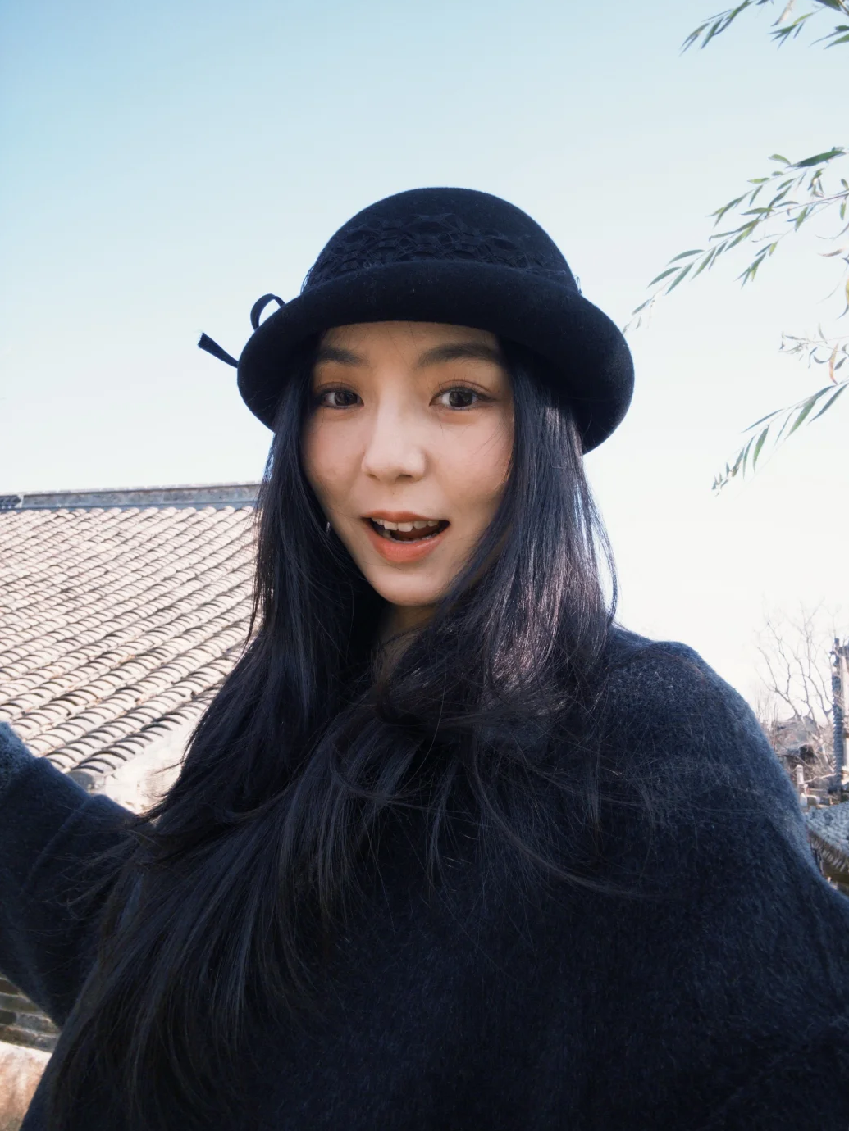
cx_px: 442
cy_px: 554
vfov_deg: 71.6
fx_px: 785
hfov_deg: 56.8
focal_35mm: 24
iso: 25
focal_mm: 2.69
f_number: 1.9
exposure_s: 1/614
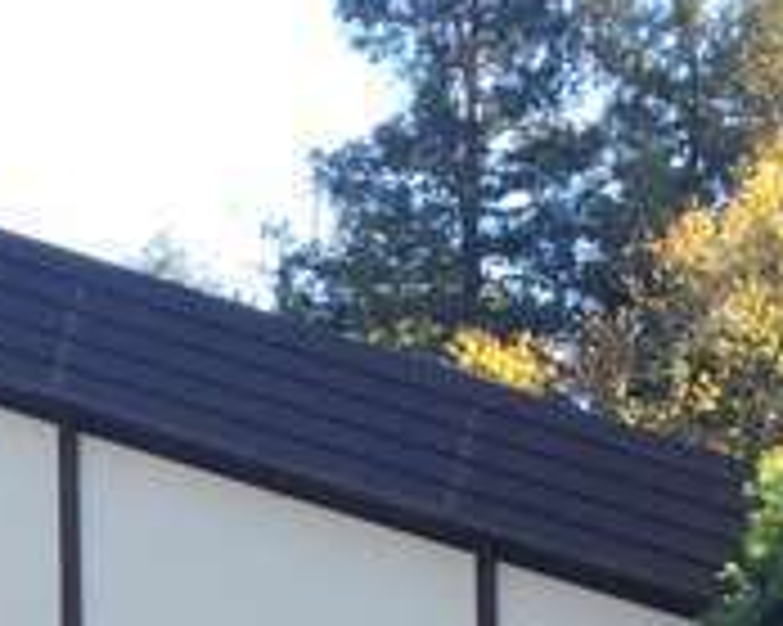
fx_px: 3011
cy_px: 1157
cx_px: -356
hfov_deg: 14.0
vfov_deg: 11.0
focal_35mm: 130
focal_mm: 4.15
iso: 32
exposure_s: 1/297
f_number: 2.2
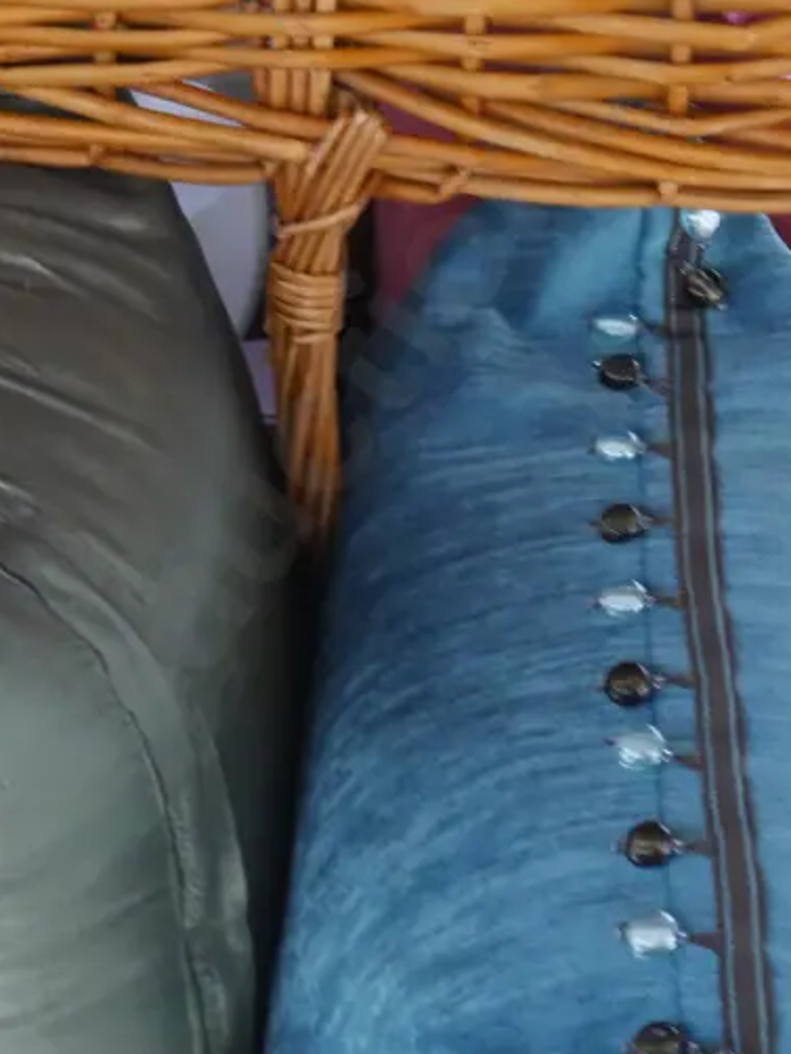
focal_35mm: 98
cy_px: 512
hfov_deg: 15.1
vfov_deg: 20.0
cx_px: 268
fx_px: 2983
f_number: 5.6
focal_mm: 24
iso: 3200
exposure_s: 1/15
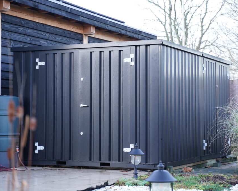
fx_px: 599
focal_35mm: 85
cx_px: 132
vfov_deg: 18.1
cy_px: 95
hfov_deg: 22.5
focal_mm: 75
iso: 1600
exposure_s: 1/160
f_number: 4
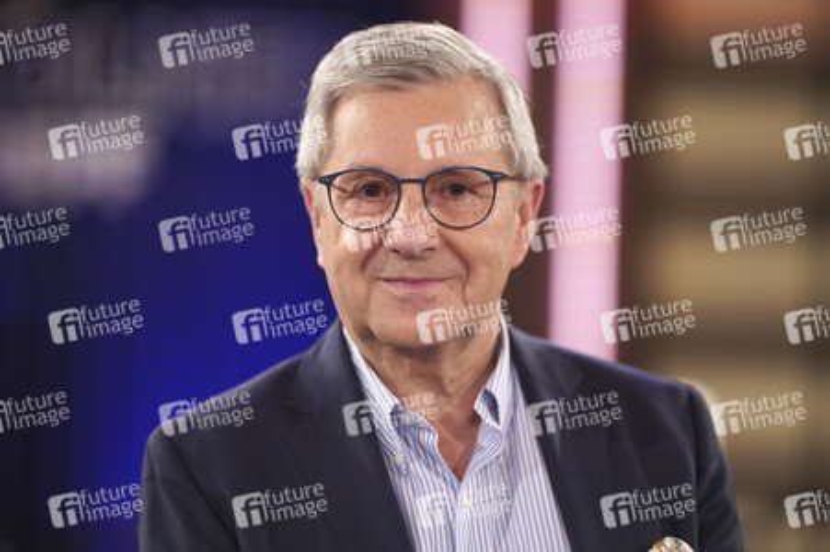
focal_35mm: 135
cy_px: 276
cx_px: 415
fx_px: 3110
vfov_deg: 10.1
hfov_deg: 15.2
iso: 2000
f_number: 1.8
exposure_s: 1/500
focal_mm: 135
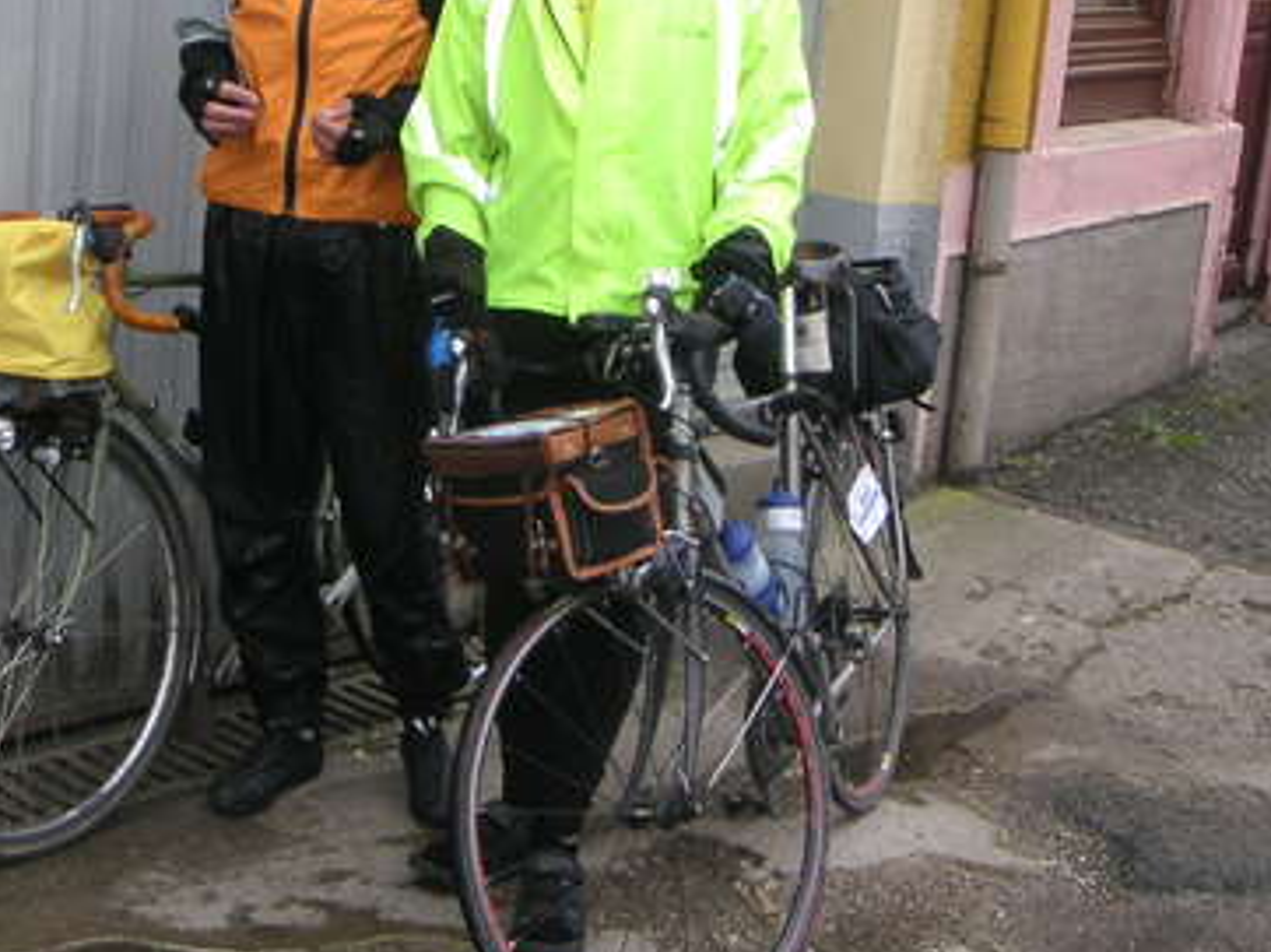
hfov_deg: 30.5
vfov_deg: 23.1
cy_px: 299
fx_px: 2312
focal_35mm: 63
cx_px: 418
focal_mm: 6
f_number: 2.8
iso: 50
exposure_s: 1/250
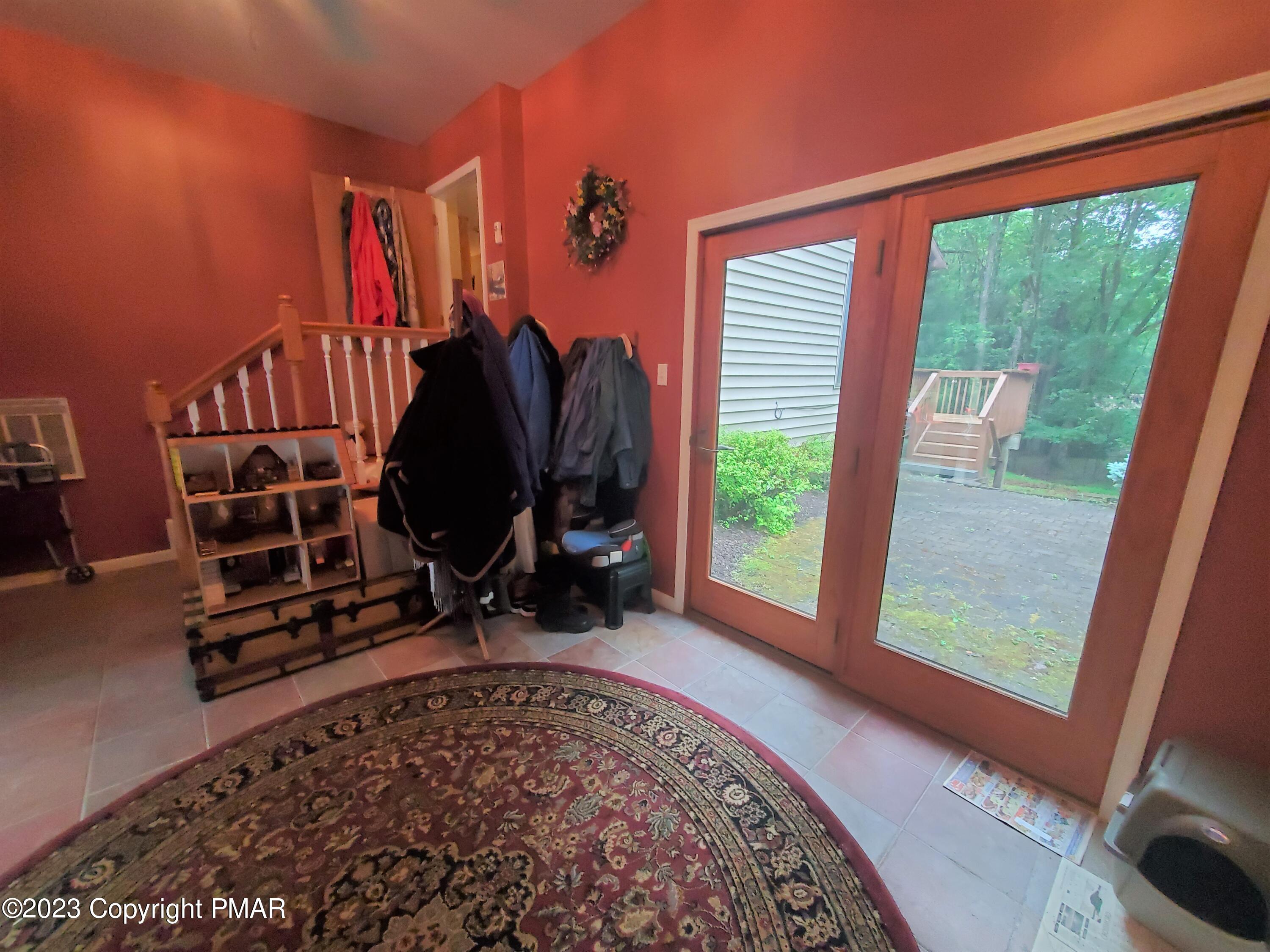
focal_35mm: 13
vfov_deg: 89.9
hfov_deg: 106.2
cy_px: 476
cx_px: 635
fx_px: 477
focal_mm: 1.8
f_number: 2.2
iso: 640
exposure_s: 1/30
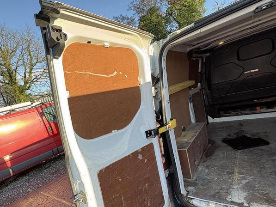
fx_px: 167
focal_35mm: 21
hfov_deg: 78.6
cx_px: 121
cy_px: 125
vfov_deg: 62.9
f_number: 2.2
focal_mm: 2.22
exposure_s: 1/141
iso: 40
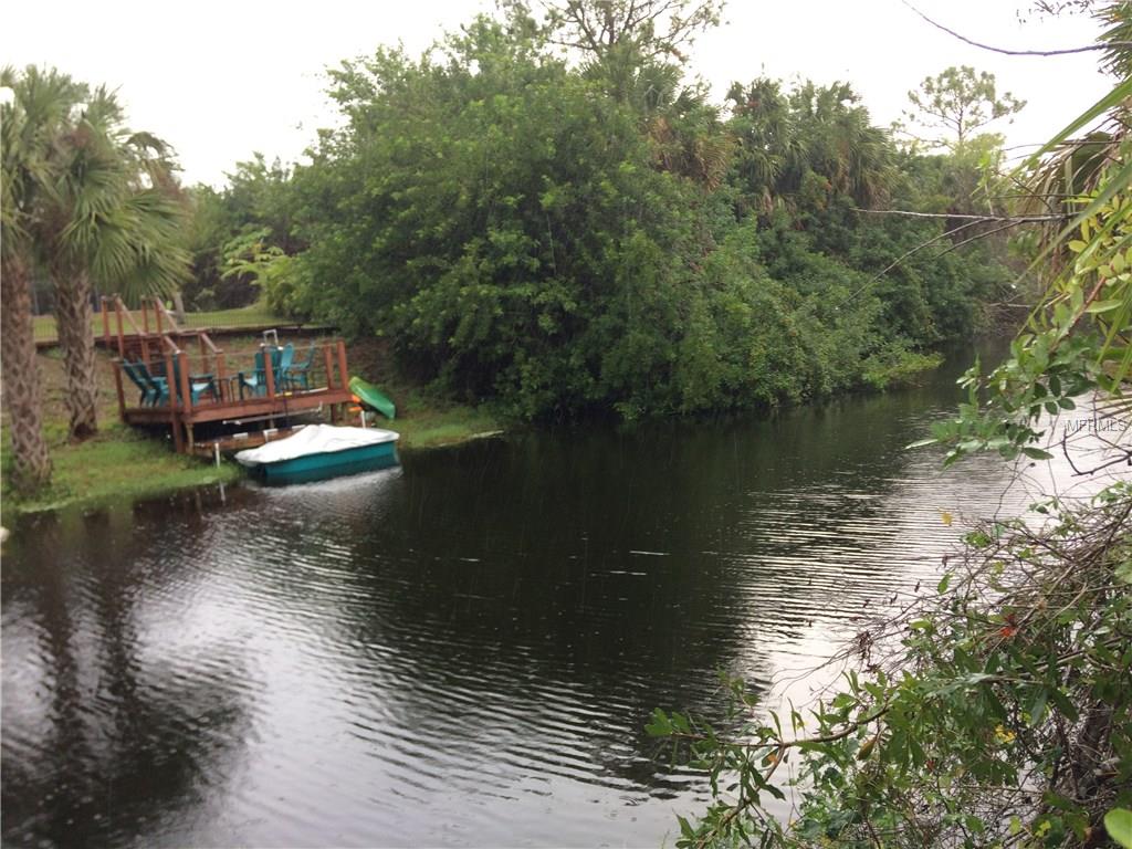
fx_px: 948
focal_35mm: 29
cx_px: 566
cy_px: 424
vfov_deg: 48.2
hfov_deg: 61.7
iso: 50
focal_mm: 4.15
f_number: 2.2
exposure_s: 1/120
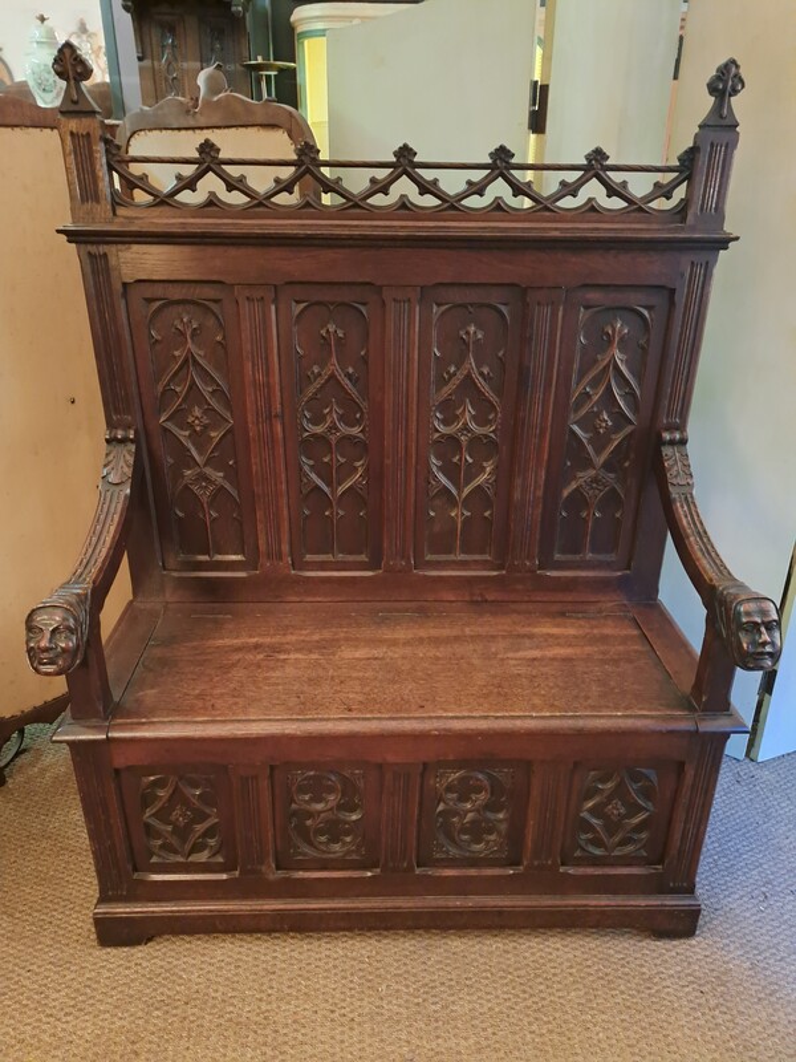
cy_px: 531
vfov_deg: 71.6
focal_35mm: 24
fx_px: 736
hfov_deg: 56.8
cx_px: 398
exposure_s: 1/14
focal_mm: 5.23
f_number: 1.8
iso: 1600
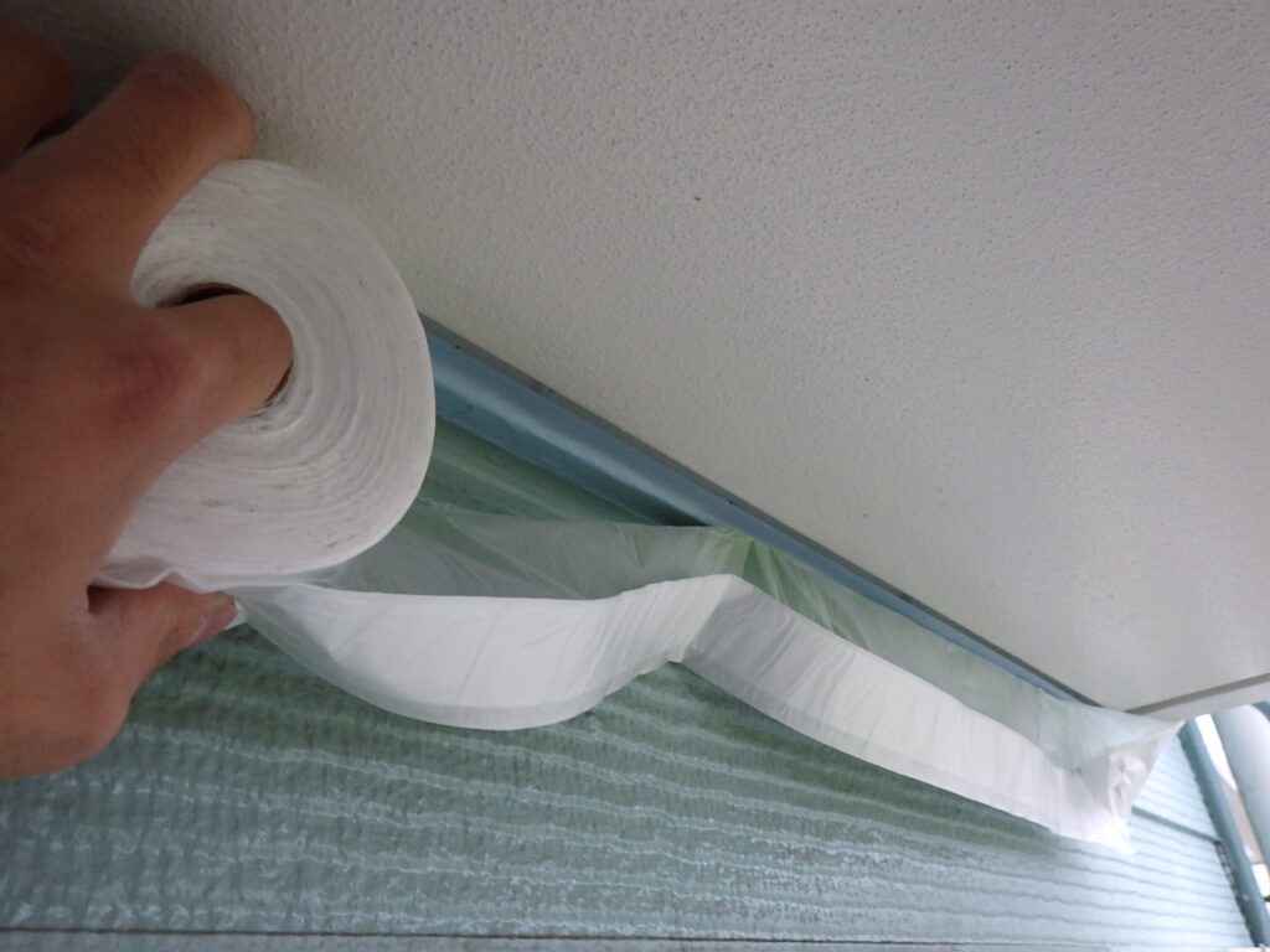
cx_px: 635
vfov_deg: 49.7
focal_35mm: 28
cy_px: 476
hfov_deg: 63.4
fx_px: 1027
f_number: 3.5
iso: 125
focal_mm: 5
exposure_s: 1/60
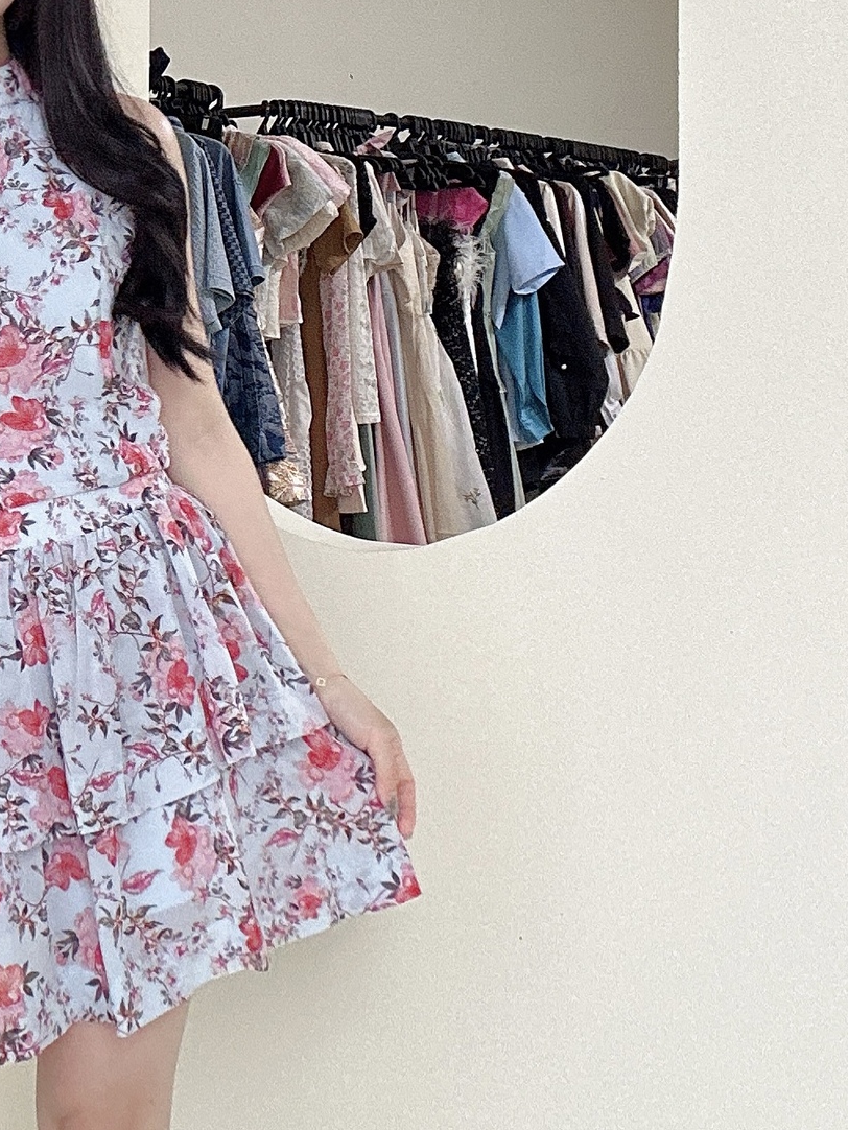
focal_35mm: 51
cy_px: 788
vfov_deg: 36.9
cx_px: -49
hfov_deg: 26.6
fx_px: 1665
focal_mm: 2.69
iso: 160
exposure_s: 1/60
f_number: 1.9
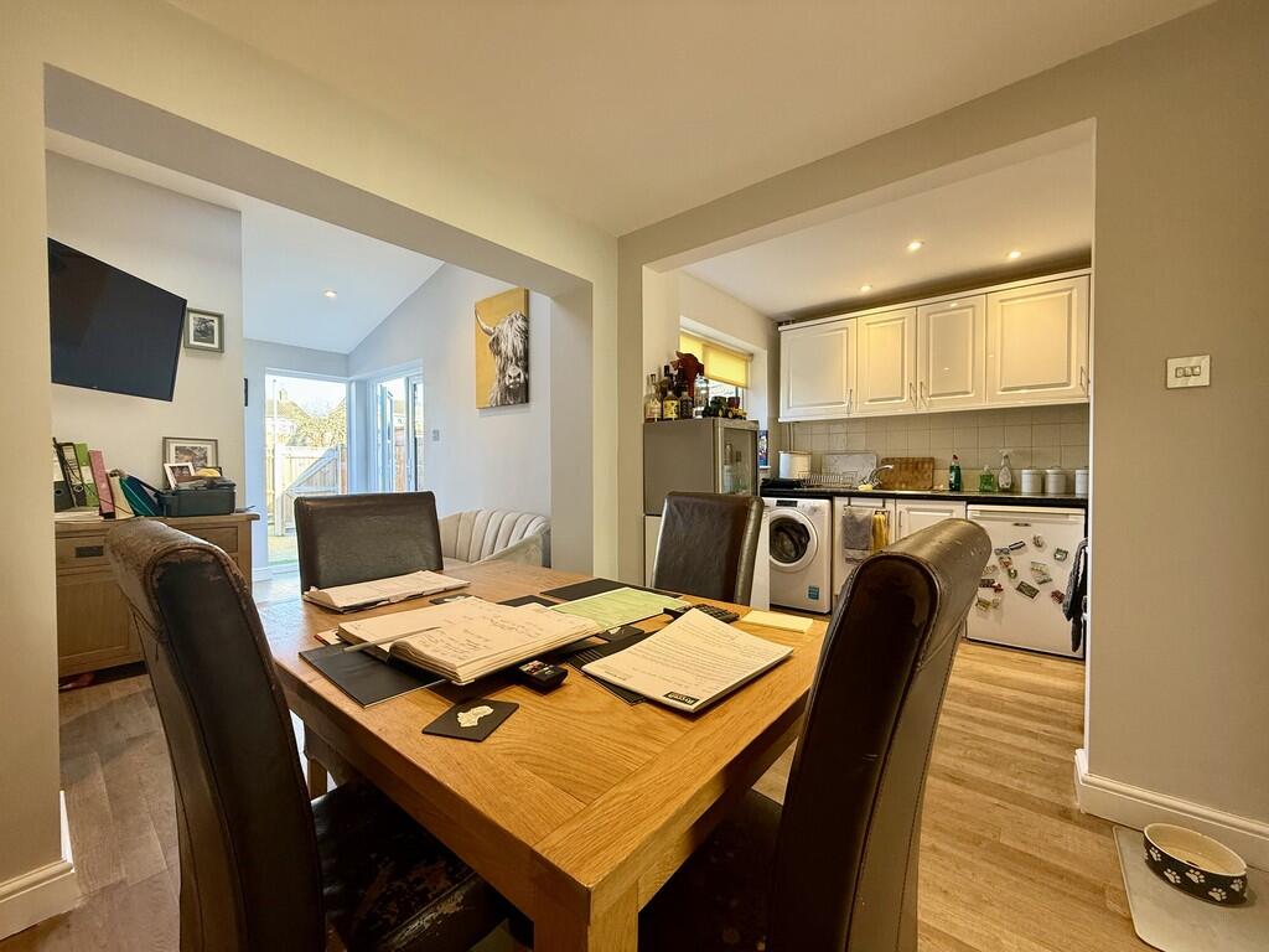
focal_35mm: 14
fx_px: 513
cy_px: 476
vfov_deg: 85.7
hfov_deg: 102.1
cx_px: 634
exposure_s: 1/100
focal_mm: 2.22
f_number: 2.2
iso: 125
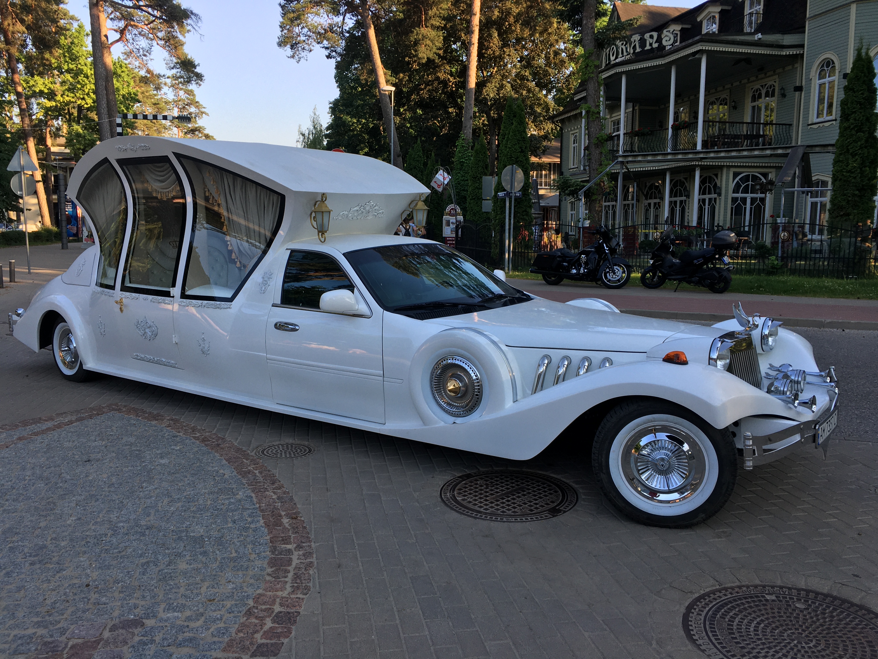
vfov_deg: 48.2
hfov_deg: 61.7
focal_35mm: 29
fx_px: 736
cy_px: 330
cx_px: 439
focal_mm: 4.15
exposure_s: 1/281
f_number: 2.2
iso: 25
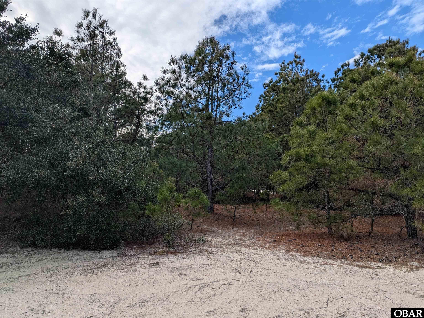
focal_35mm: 24
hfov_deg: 71.6
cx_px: 212
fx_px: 294
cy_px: 159
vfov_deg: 56.8
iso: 26
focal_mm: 4.53
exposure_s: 1/1848
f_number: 1.7
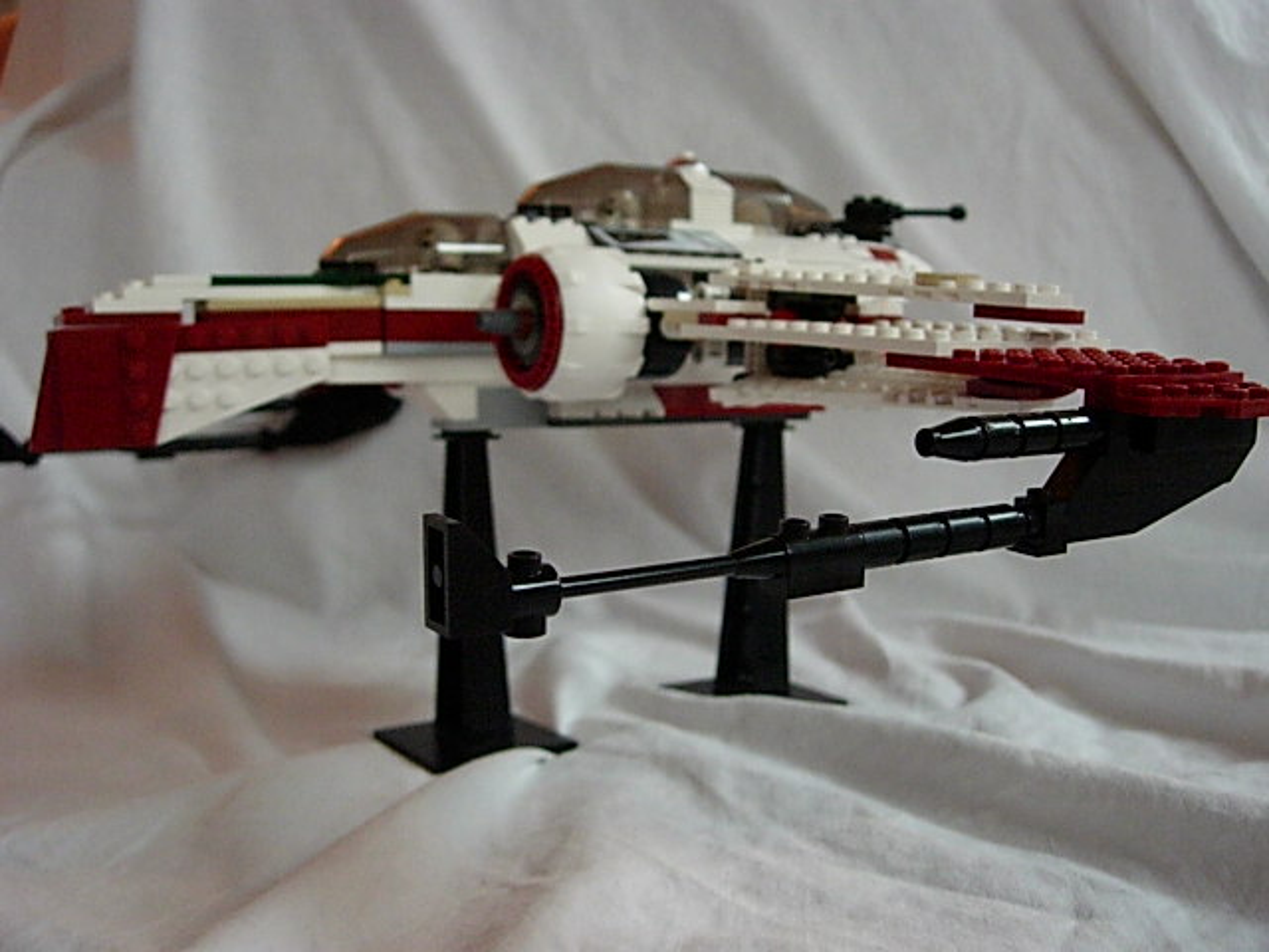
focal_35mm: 38
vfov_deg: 37.7
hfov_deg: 49.0
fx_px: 1393
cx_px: 634
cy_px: 476
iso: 400
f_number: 2.8
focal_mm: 7.8
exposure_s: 1/85.4
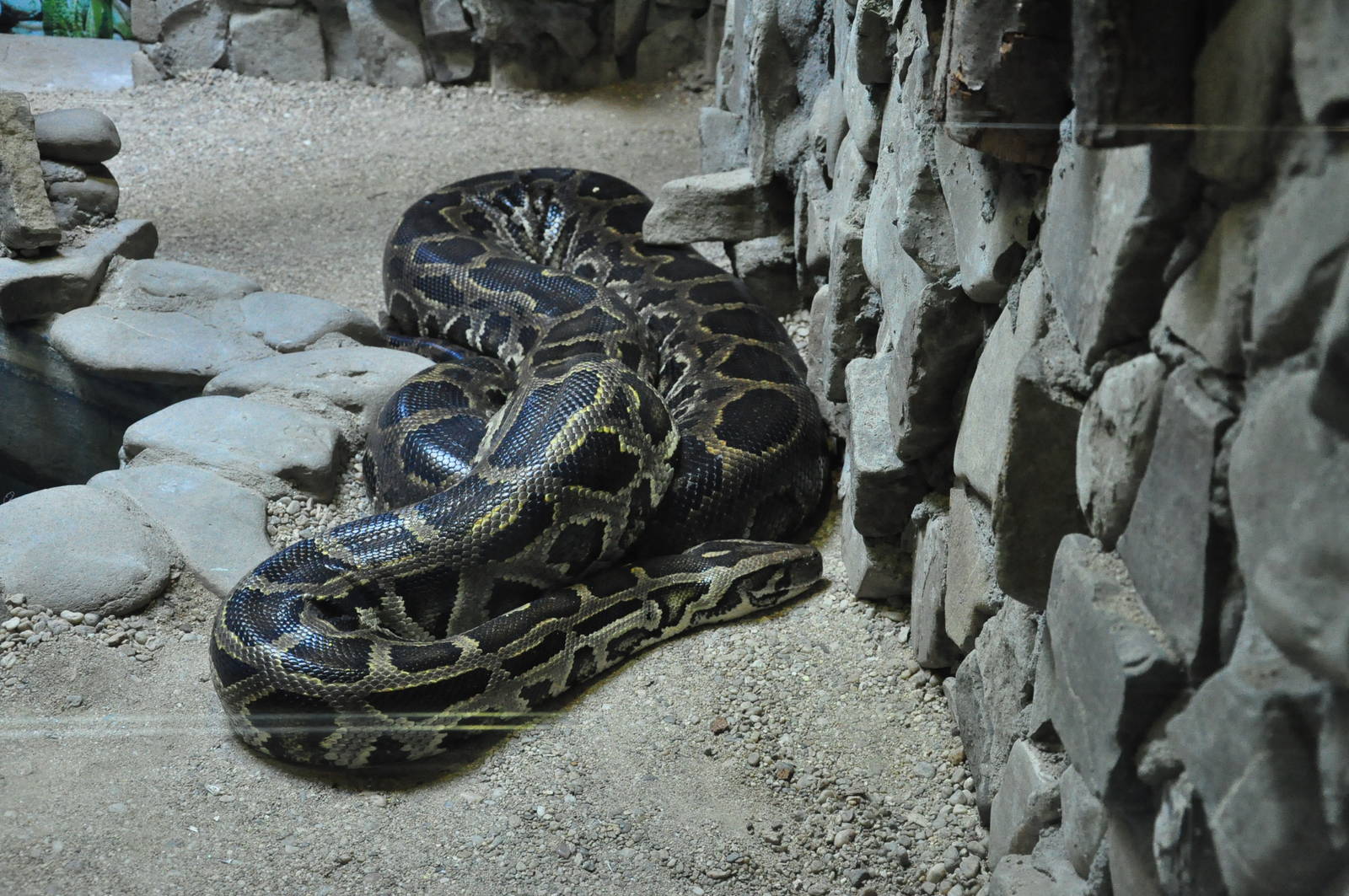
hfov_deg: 37.9
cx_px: 674
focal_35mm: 52
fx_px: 1965
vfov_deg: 25.7
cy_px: 448
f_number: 4.5
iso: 3200
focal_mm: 35
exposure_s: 1/80
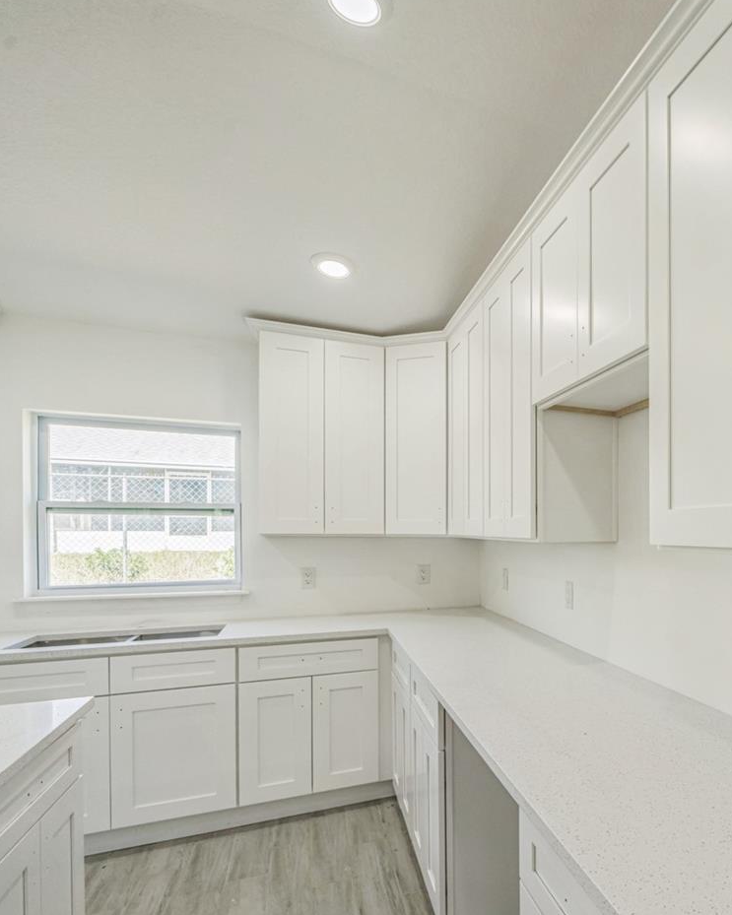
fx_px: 569
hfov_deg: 59.0
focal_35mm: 21
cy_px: 512
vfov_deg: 77.3
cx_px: 612
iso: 320
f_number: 8
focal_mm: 13
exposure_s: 1/125
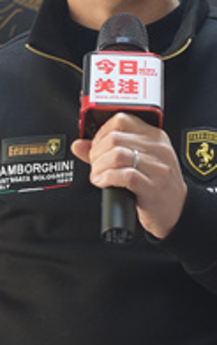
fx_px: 1764
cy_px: 46
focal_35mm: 187
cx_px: 108
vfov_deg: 11.1
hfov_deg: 7.0
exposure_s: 1/30
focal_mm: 40
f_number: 4.8
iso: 560
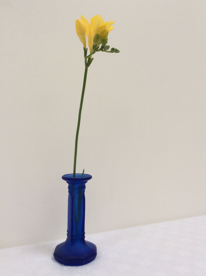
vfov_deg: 56.9
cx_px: 103
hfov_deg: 44.1
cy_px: 138
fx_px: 255
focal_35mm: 32
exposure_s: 1/25
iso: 50
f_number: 2.4
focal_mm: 3.3
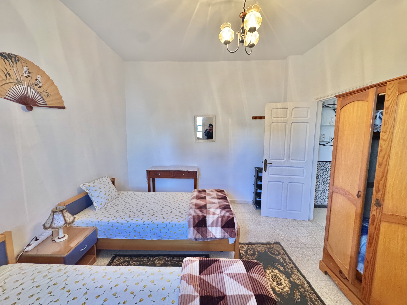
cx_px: 204
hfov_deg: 102.1
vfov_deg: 85.7
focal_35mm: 14
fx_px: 165
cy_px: 152
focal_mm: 2.22
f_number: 2.2
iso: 1000
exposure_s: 1/50
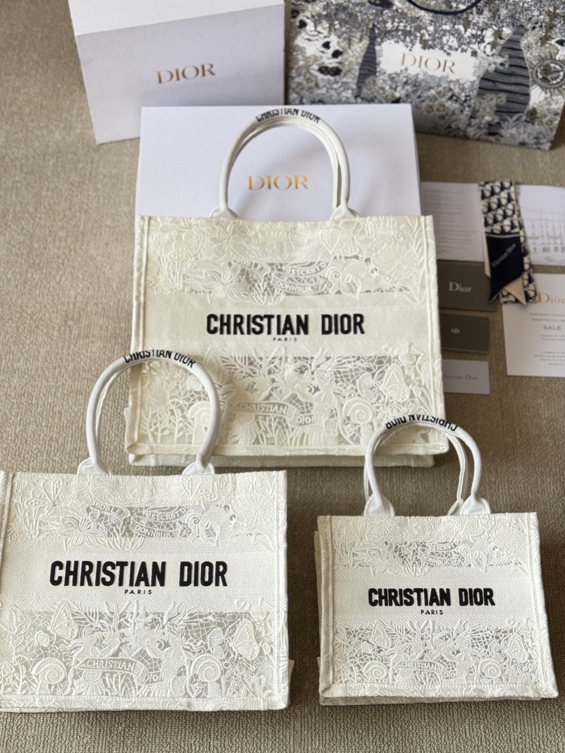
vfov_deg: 36.8
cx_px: 266
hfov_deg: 28.0
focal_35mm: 52
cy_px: 368
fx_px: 1131
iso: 80
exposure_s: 1/121
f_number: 1.78
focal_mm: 6.76
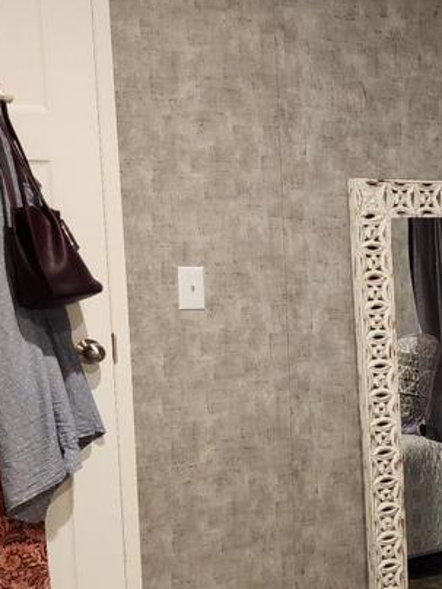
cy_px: 432
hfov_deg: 16.5
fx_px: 1396
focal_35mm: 82
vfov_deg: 23.6
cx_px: 648
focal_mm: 5.4
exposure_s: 1/40
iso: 320
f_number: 1.8
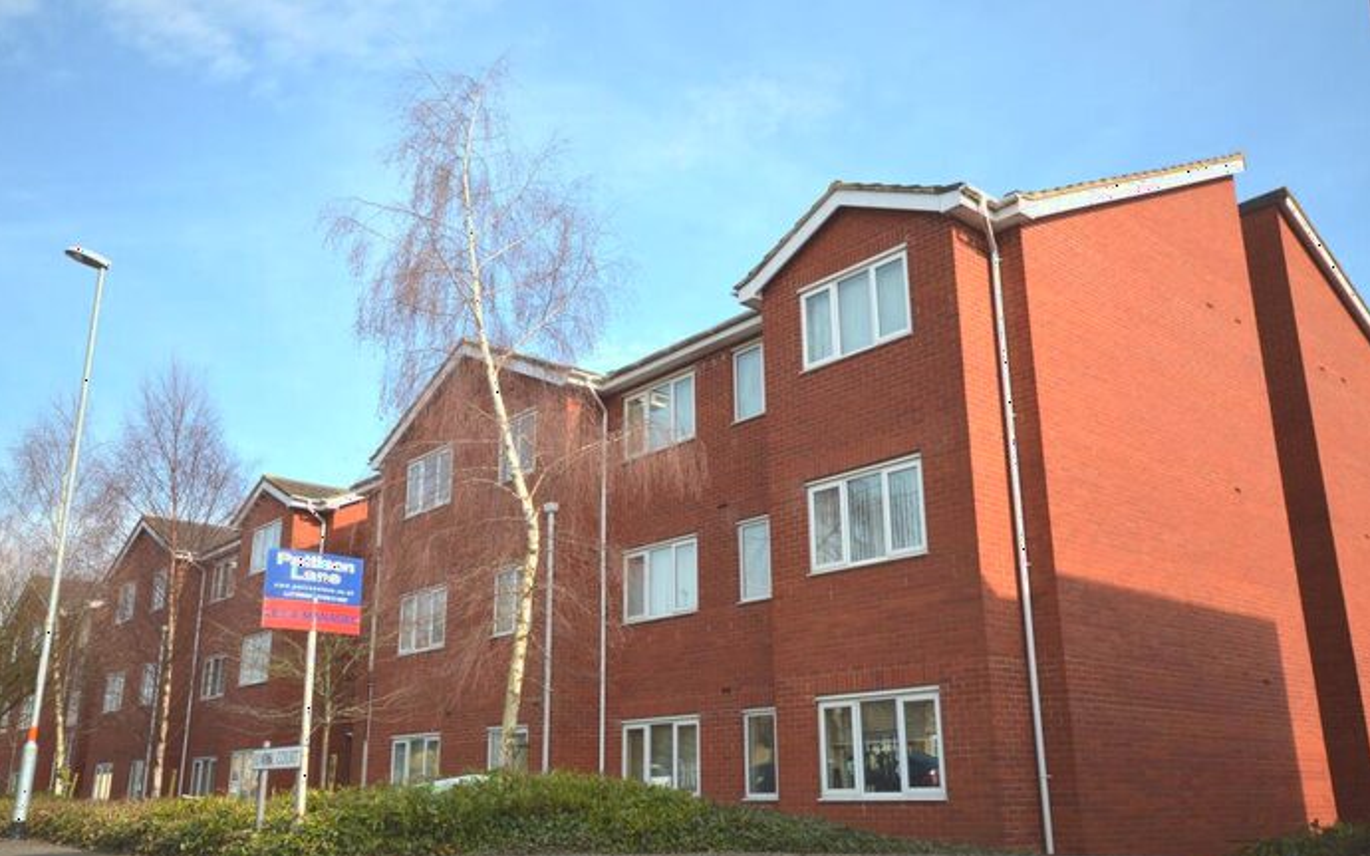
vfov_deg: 40.6
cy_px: 459
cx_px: 681
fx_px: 1157
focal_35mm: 31
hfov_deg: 61.2
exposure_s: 1/160
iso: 100
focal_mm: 20
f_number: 6.3
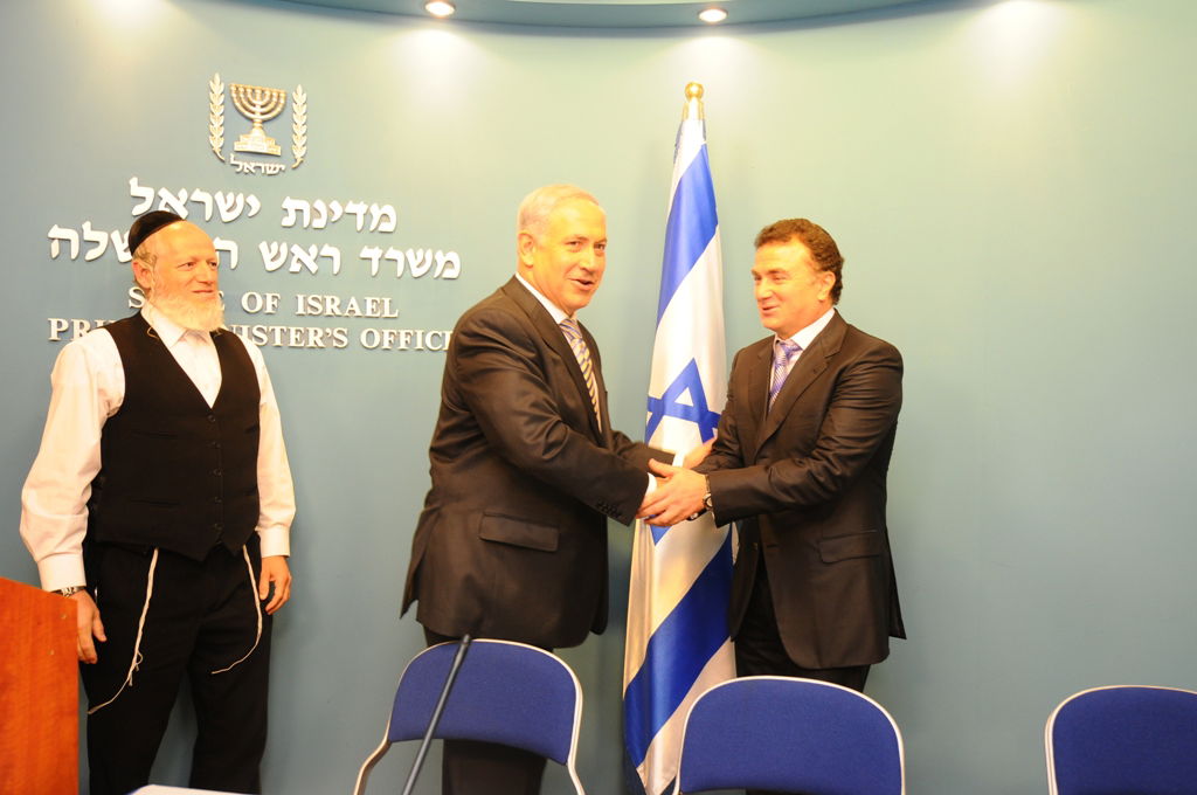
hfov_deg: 64.6
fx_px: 946
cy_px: 398
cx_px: 598
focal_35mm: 28
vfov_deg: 45.6
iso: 400
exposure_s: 1/80
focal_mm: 19
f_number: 3.2
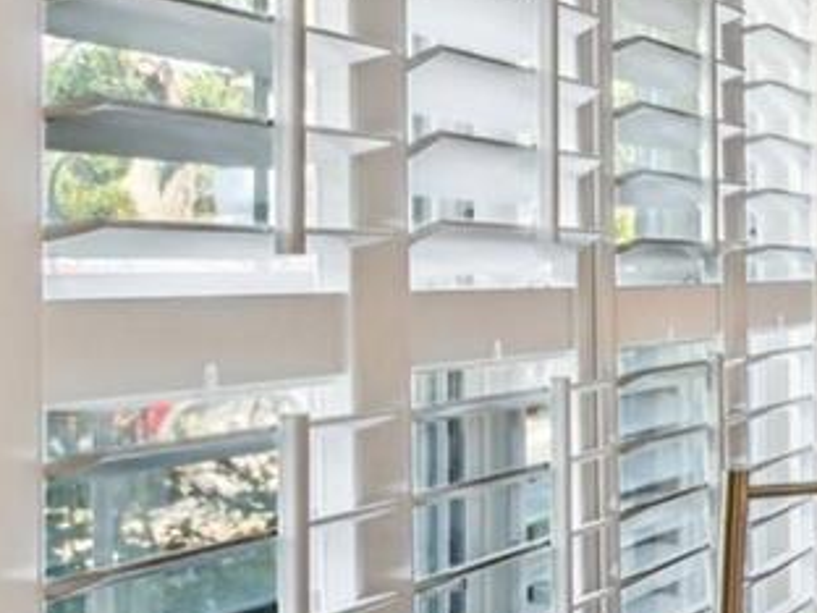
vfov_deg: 21.3
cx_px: 1961
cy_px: 288
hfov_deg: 15.2
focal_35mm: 69
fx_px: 1629
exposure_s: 1/4
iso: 400
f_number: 8
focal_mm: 14
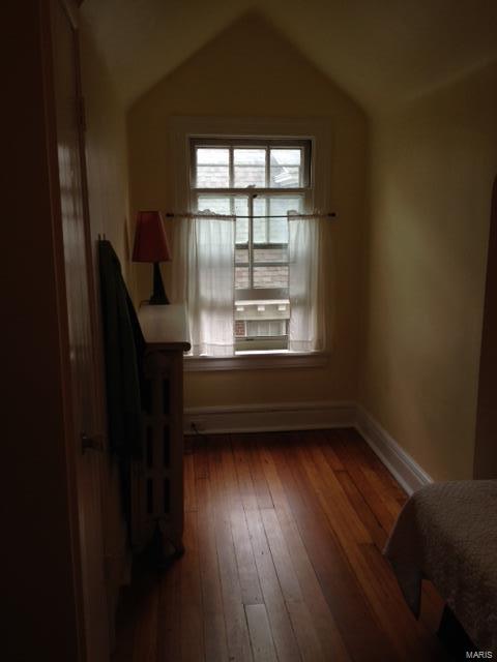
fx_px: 670
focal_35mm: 35
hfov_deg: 40.7
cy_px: 331
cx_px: 248
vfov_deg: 52.6
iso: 50
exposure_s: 1/60
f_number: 2.4
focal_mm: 4.28
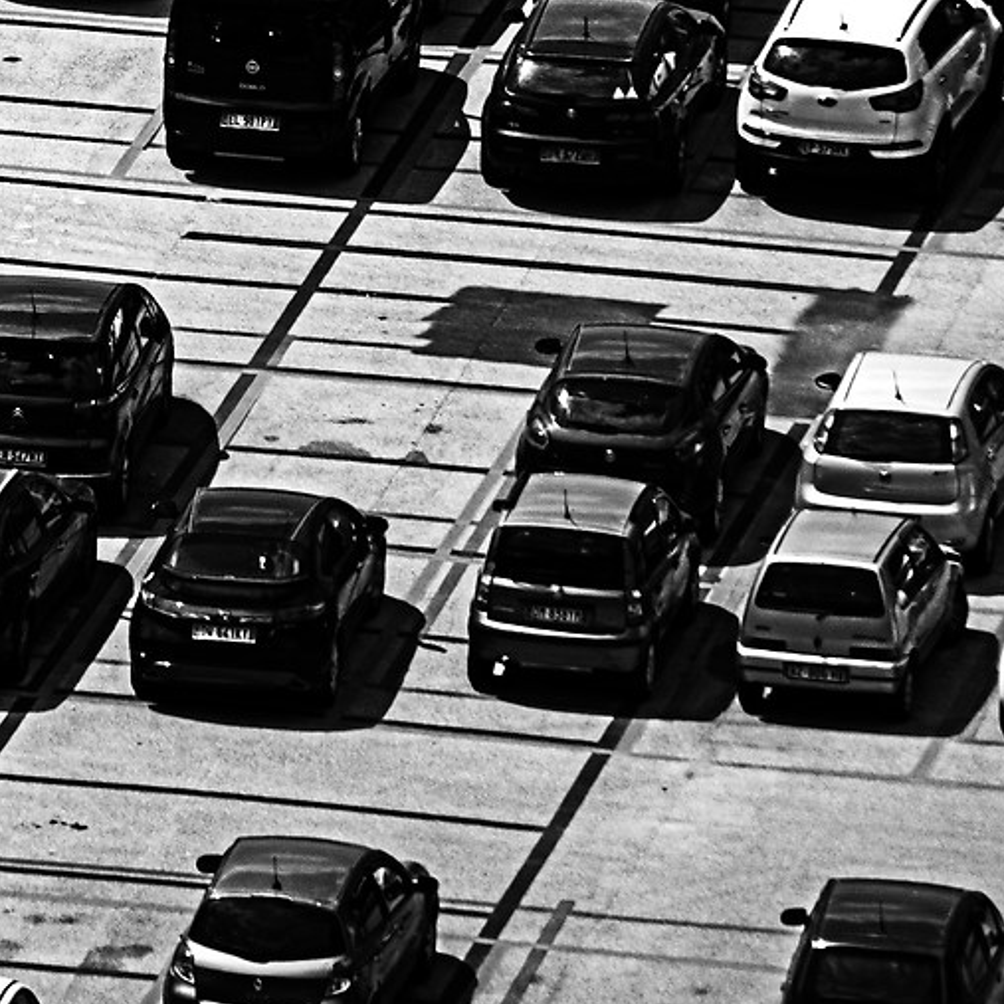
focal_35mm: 845
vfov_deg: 2.1
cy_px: -461
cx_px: -491
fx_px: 27728
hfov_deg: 2.1
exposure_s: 1/1250
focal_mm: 140
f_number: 5.6
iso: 100
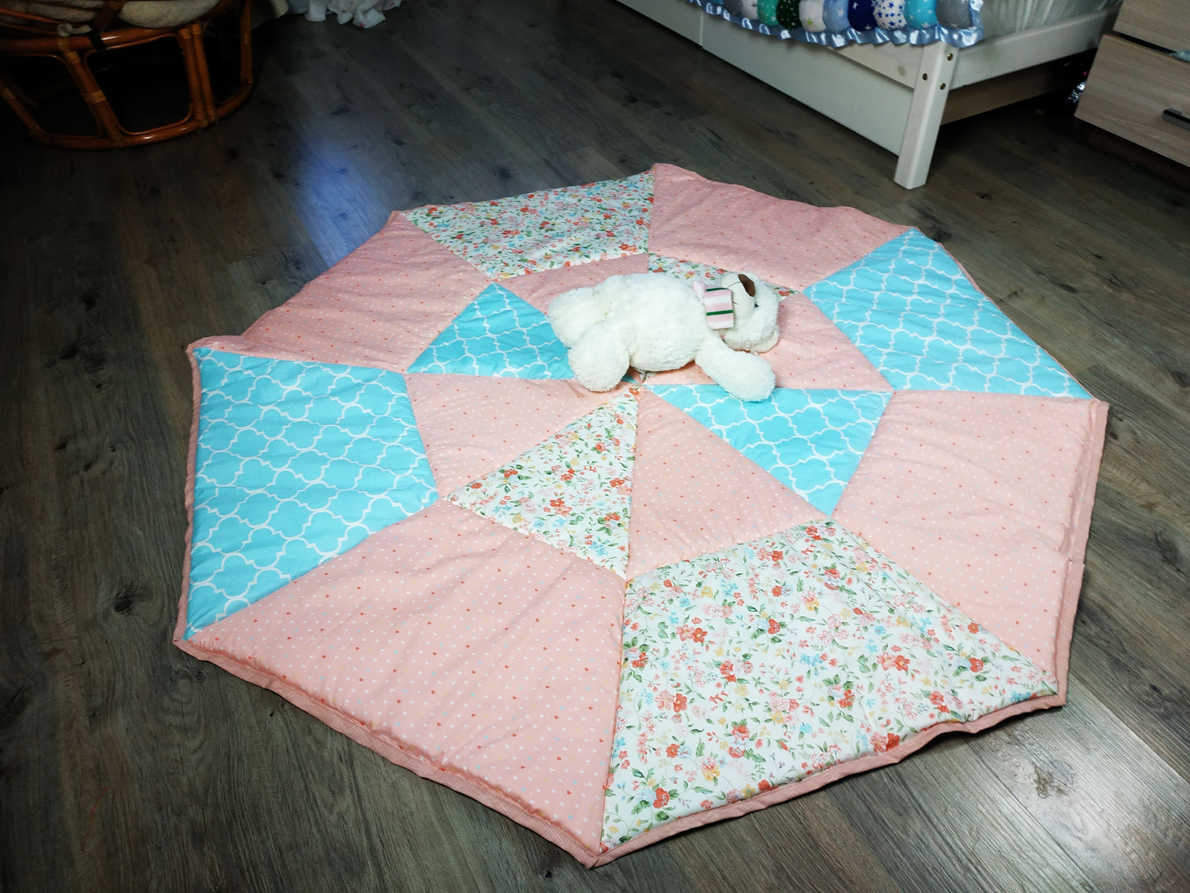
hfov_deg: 71.6
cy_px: 446
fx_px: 825
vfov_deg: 56.8
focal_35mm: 24
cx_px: 595
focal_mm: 3.94
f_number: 1.9
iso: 200
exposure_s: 1/25
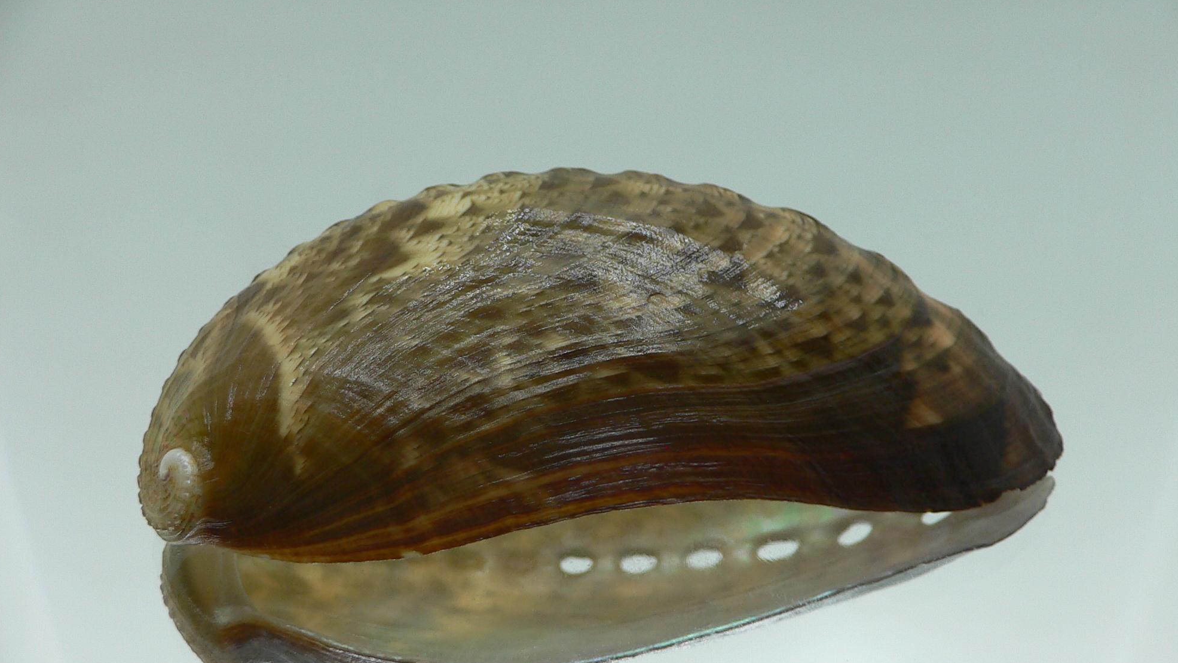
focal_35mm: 39
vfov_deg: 30.4
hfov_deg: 51.6
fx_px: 1218
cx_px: 599
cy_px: 359
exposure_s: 1/60
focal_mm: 4.6
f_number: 2.8
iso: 80
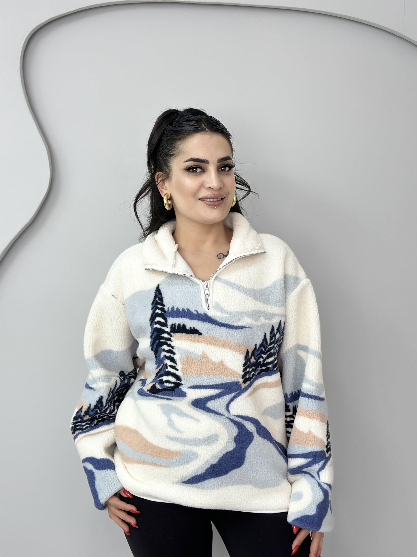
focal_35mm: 48
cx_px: 208
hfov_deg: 30.3
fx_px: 771
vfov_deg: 39.7
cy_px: 278
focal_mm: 6.86
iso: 100
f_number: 1.78
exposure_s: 1/100
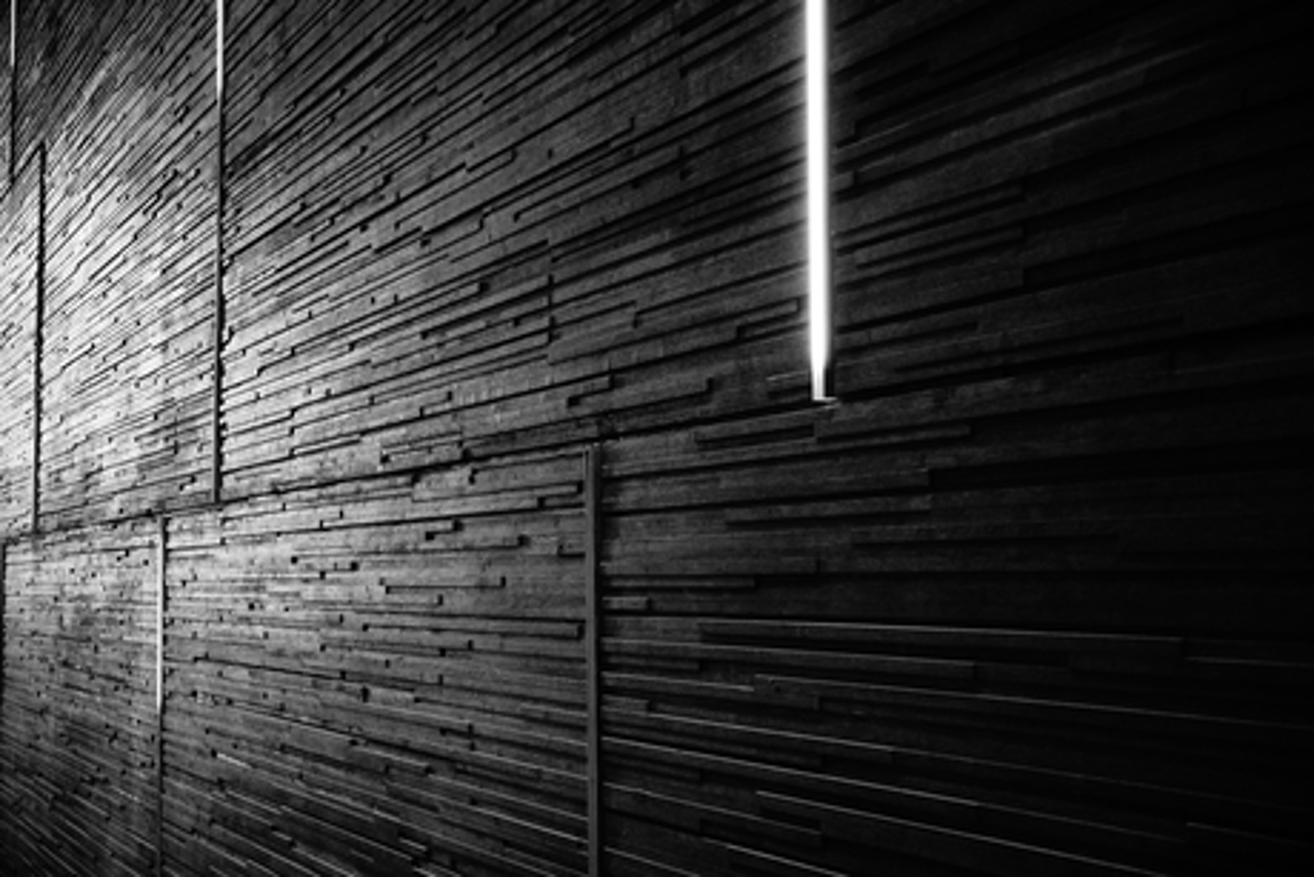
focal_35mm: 48
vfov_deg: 28.1
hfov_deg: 41.1
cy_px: 438
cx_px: 657
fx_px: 1752
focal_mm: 32
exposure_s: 1/100
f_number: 2.8
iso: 4000
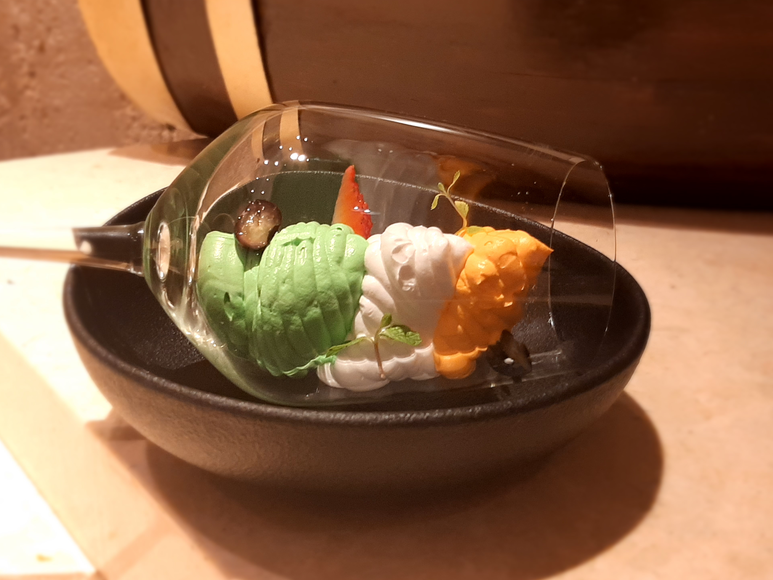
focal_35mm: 28
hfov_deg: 63.4
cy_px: 289
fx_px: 625
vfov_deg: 49.7
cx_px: 376
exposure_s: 1/33
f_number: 1.7
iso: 80
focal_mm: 3.93
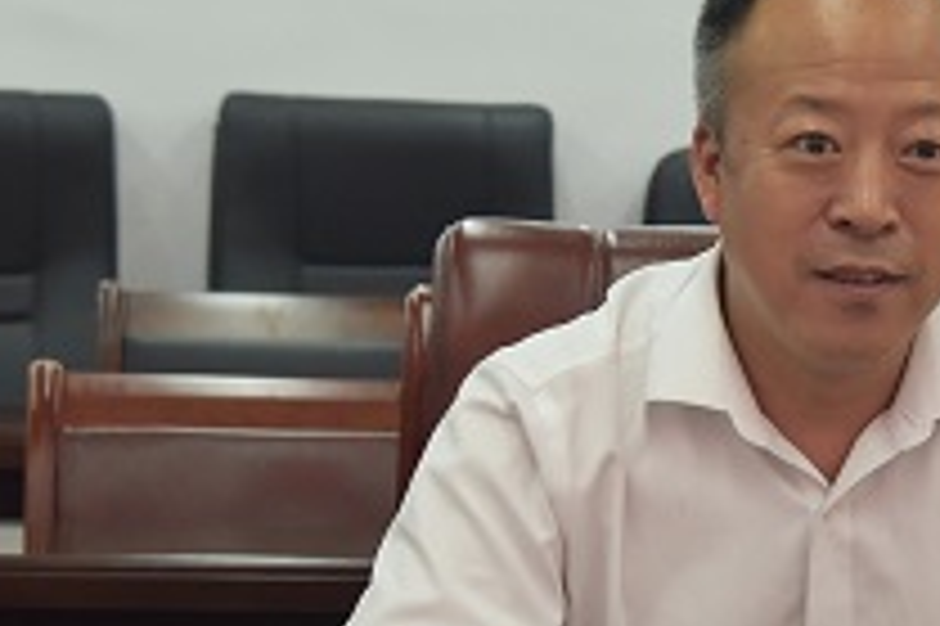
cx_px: 814
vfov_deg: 6.4
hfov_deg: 9.5
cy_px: 403
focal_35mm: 215
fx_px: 5609
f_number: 8
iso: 4000
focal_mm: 90
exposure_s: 1/100
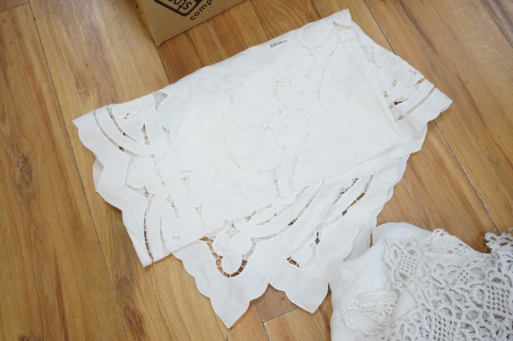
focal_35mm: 32
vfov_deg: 41.0
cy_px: 170
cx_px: 256
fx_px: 456
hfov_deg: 58.8
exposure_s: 1/50
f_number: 11
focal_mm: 32
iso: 2000
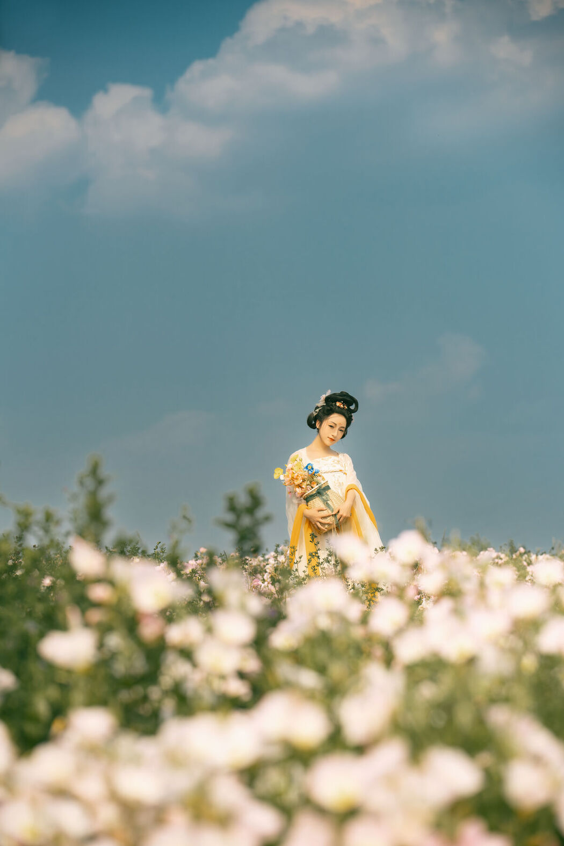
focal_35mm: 110
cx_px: 282
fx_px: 2585
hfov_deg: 12.5
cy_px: 423
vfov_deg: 18.6
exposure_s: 1/2500
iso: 200
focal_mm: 110
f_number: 4
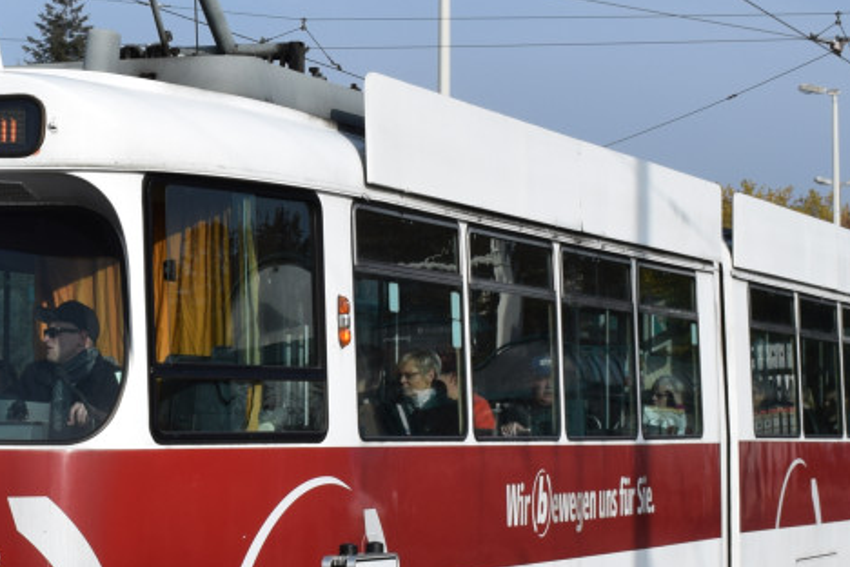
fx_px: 2904
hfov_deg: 16.6
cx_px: 238
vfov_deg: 11.1
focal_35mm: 123
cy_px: 225
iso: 200
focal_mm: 32
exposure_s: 1/400
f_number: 10
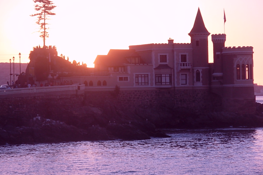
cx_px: 132
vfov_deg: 7.5
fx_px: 1330
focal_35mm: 182
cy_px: 78
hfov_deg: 11.3
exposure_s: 1/114
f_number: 4.9
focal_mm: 28.5
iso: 50
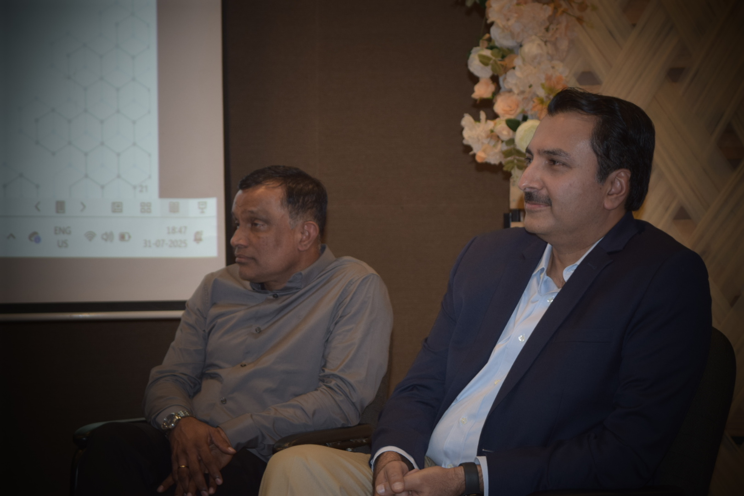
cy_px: 248
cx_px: 372
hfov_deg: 24.6
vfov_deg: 16.6
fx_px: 1705
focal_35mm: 82
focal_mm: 55
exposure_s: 1/80
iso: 800
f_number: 5.6
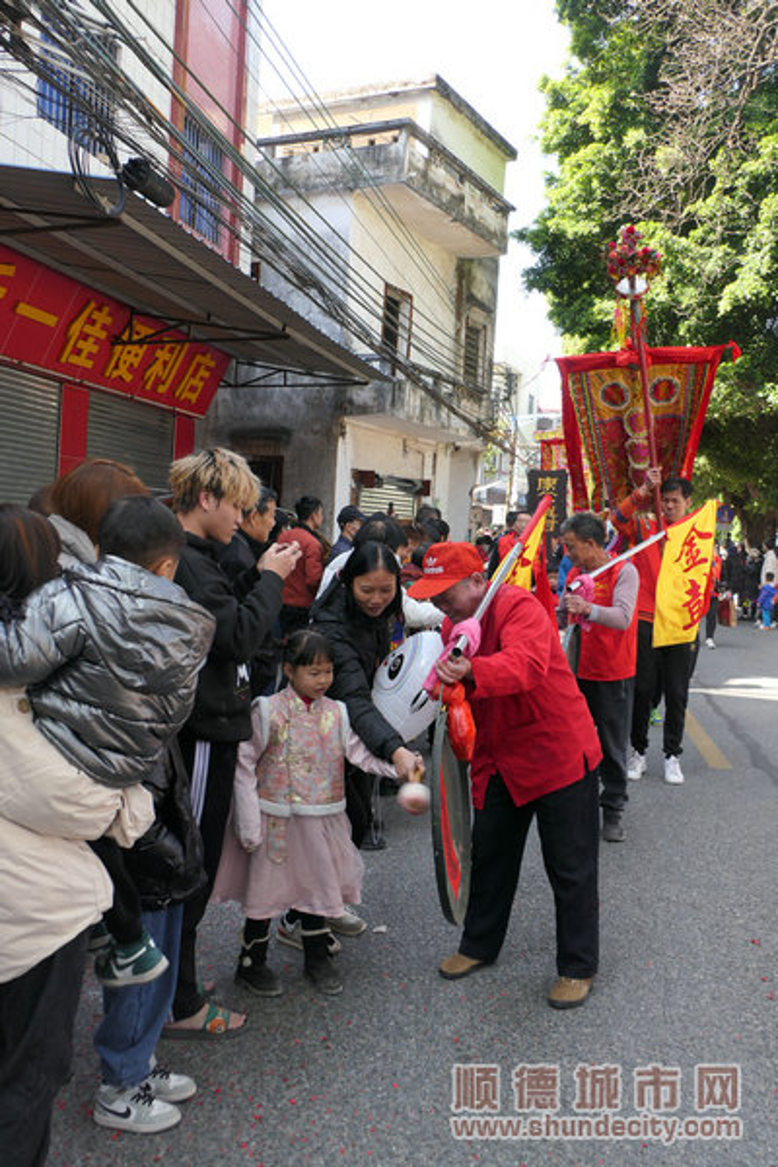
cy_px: 584
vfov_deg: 57.2
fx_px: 1070
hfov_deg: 40.0
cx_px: 389
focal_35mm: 33
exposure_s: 1/160
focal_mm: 11.9
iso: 125
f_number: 3.2
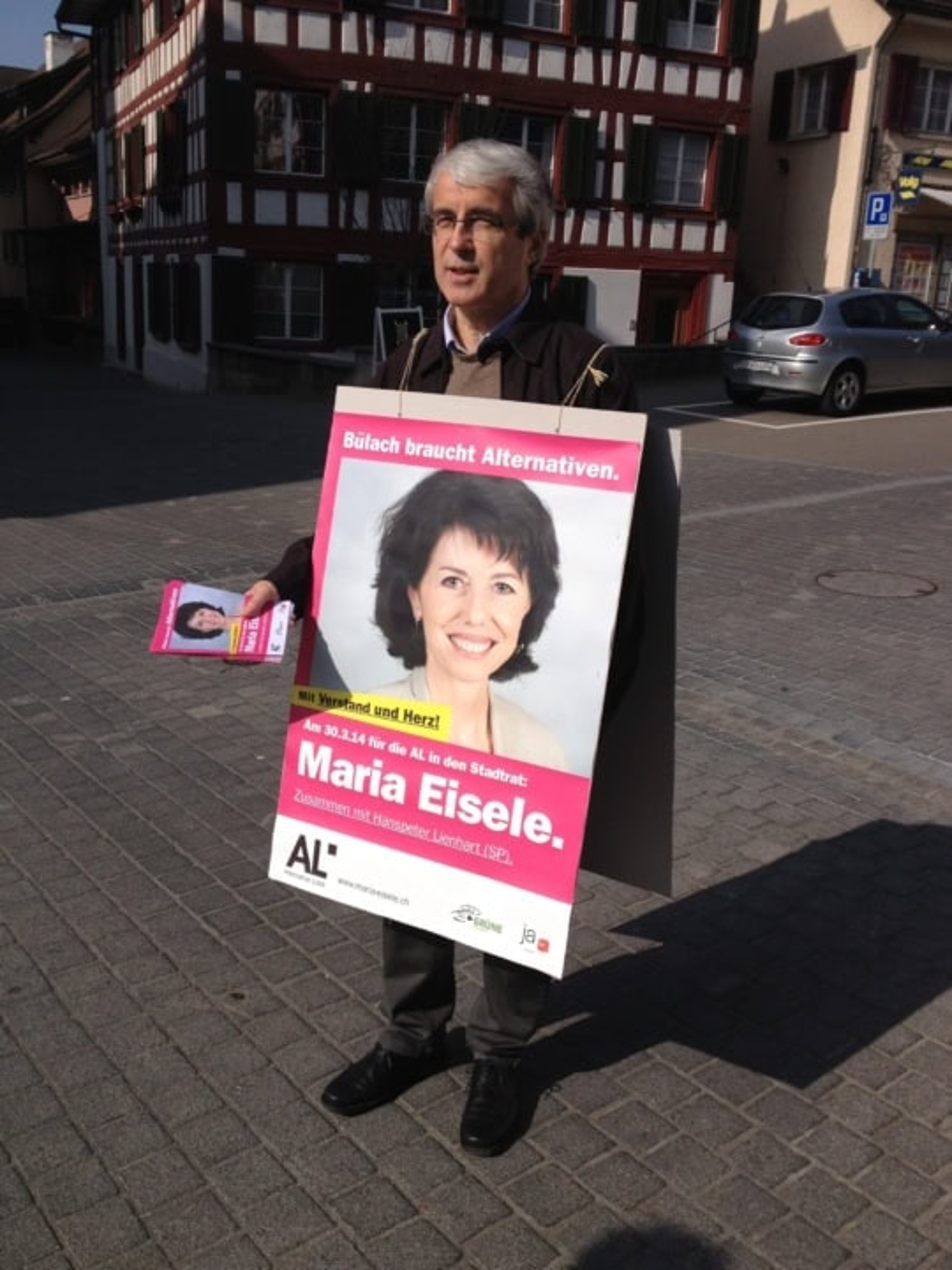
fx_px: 1283
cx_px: 476
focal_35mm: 35
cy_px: 635
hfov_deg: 40.7
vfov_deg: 52.6
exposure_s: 1/2907
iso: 50
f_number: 2.4
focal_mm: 4.3
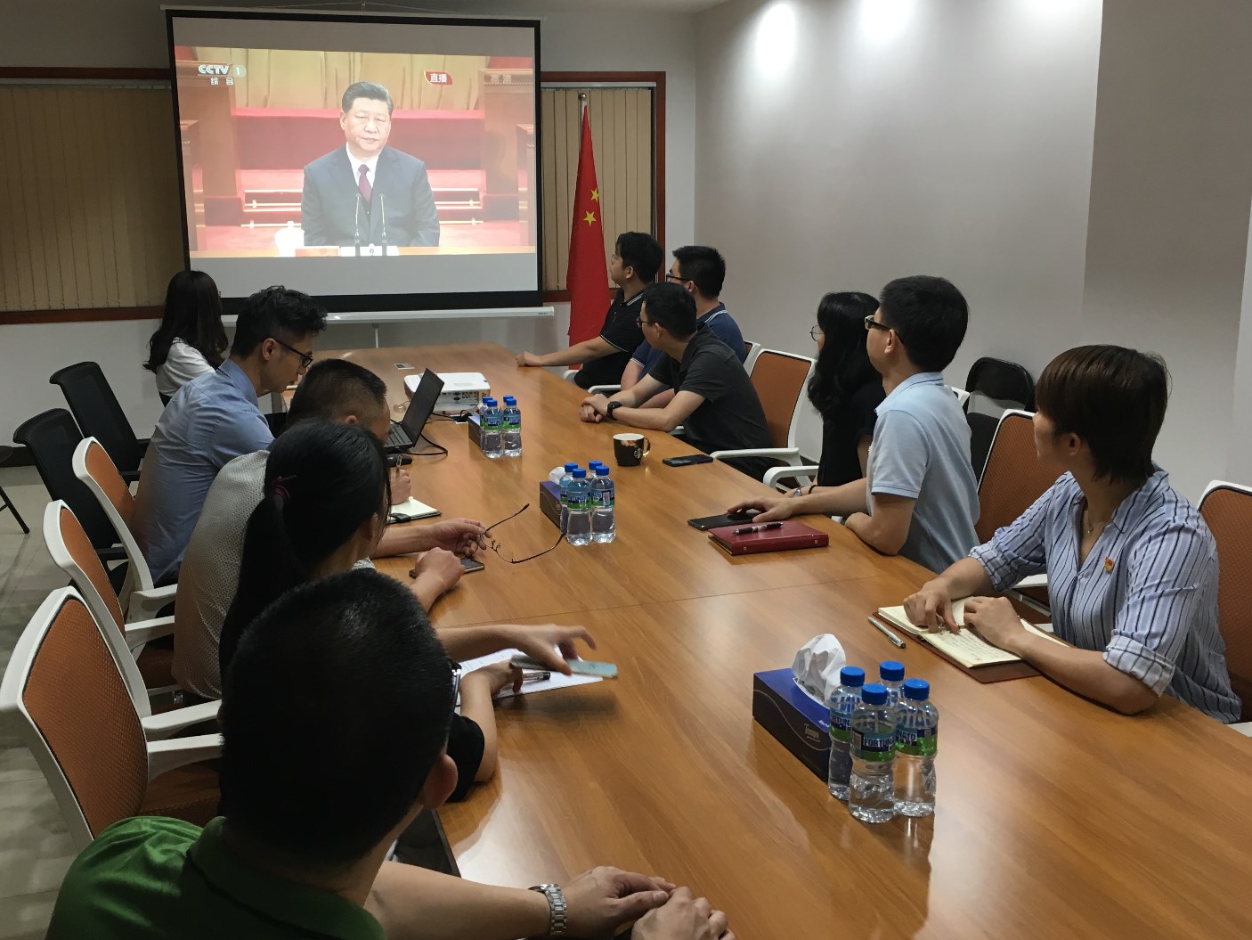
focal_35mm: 33
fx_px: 1194
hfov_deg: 55.2
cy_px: 433
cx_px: 555
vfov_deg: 42.9
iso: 100
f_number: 2.2
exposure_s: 1/33
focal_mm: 4.15
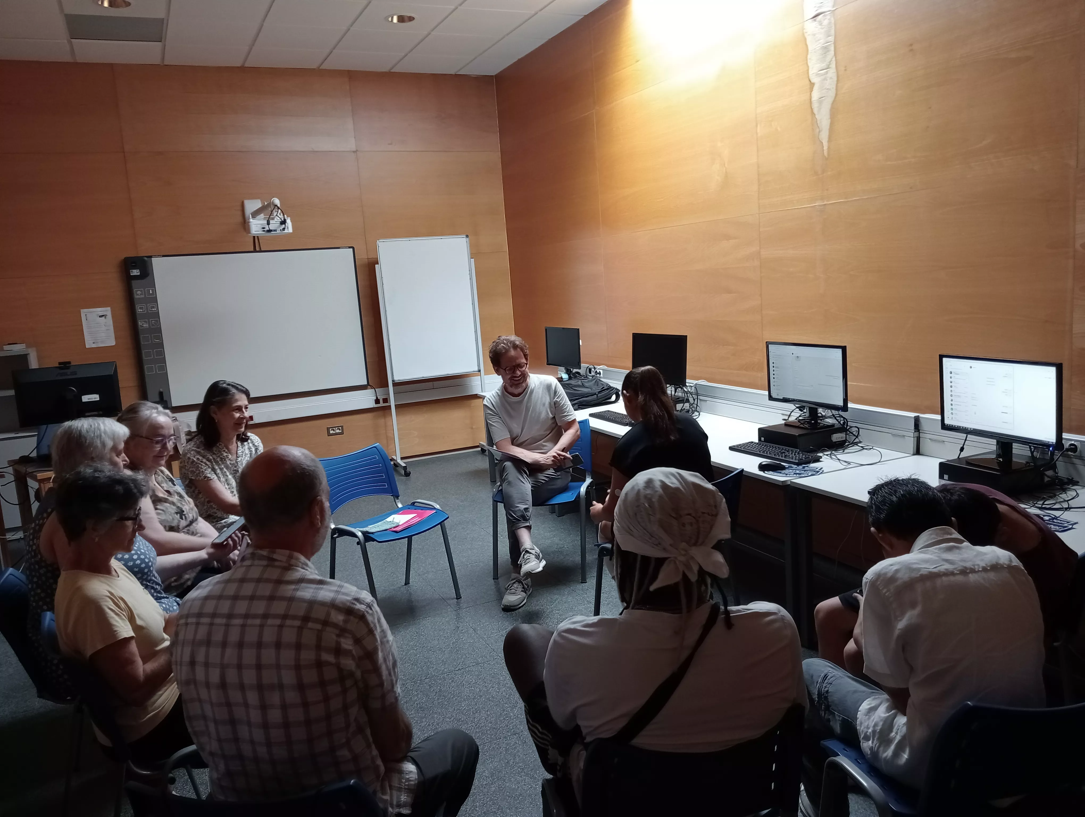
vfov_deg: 49.9
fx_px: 879
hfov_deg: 63.4
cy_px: 408
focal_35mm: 28
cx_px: 542
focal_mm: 4.04
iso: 676
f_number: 1.8
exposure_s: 1/33.3
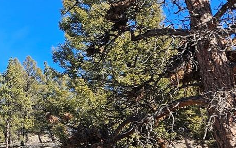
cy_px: 89
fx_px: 547
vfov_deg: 15.4
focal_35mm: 85
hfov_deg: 21.1
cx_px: -104
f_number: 1.8
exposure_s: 1/740
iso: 25
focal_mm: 5.4
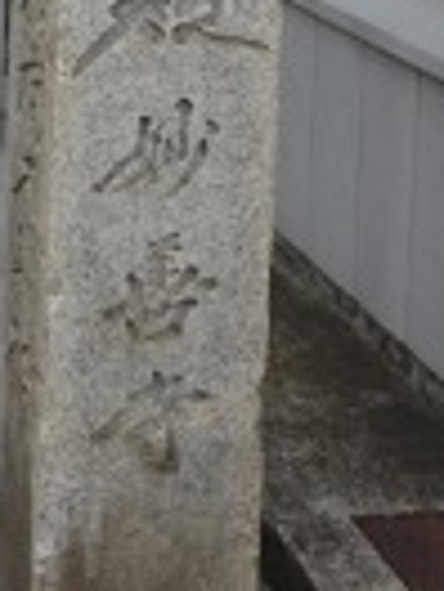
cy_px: -264
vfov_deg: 19.2
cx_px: -11
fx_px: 1556
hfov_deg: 15.9
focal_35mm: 91
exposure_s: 1/400
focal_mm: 4.1
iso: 80
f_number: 3.5
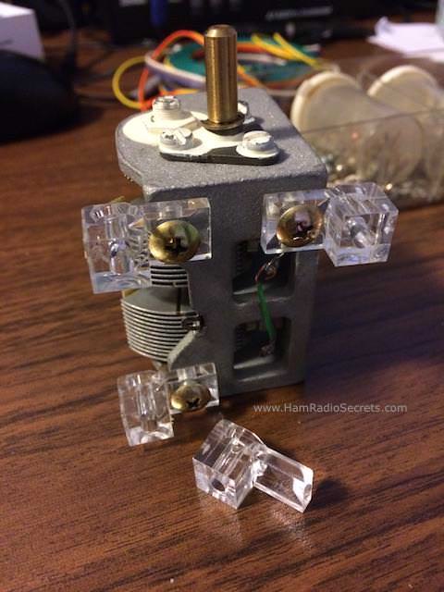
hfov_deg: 48.2
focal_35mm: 29
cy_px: 296
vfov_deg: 61.7
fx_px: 496
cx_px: 222
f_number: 2.2
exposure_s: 1/15
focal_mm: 4.15
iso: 400
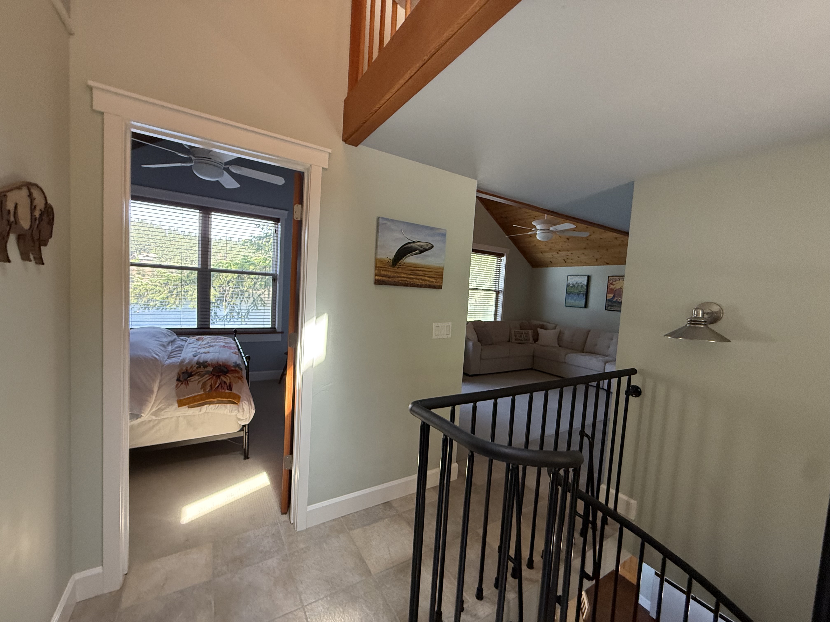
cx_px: 415
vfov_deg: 85.7
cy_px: 311
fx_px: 336
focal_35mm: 14
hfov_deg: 102.1
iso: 250
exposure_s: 1/99
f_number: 2.2
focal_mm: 2.22
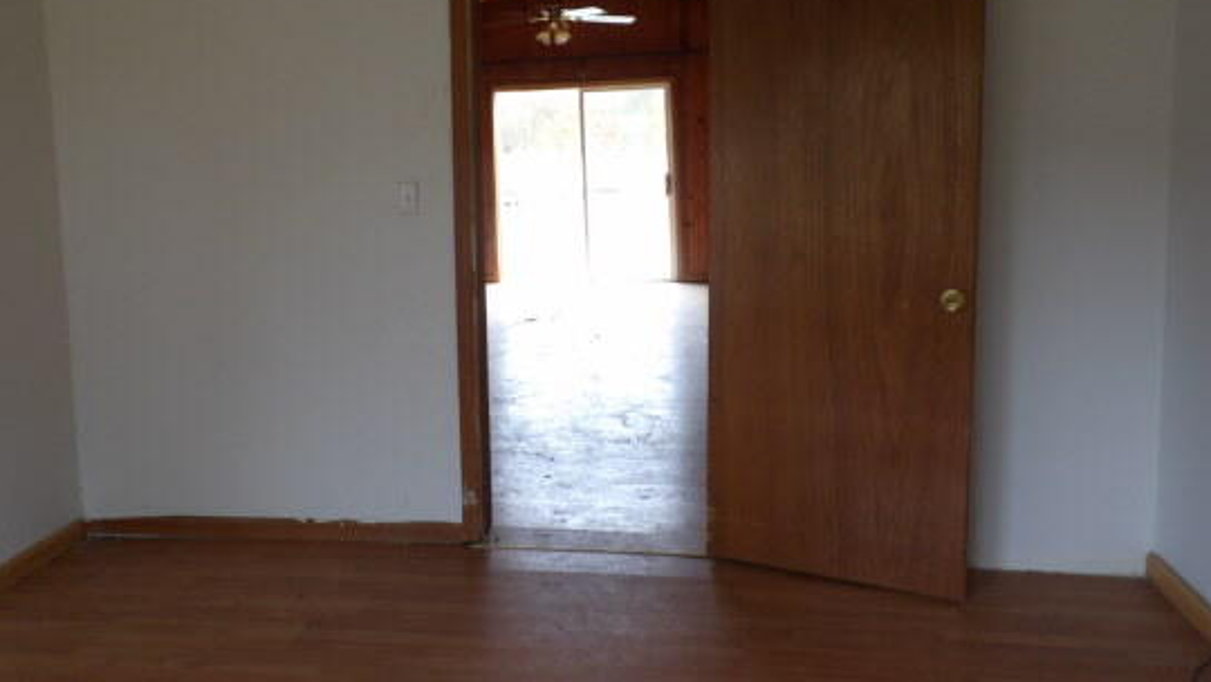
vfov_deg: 37.6
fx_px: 996
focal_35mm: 31
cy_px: 254
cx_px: 536
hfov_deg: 62.4
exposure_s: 1/33
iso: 135
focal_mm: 4.3
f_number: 3.2
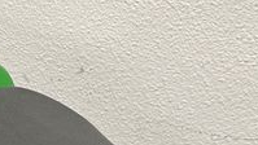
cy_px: 123
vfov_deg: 13.2
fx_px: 623
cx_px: -57
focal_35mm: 91
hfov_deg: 21.6
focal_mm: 5.1
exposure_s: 1/50
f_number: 1.6
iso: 80
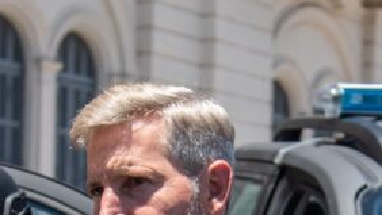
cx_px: 219
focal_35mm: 161
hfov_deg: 13.3
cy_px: 311
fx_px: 1632
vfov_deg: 7.4
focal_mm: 38
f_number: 4
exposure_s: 1/4000
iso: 500
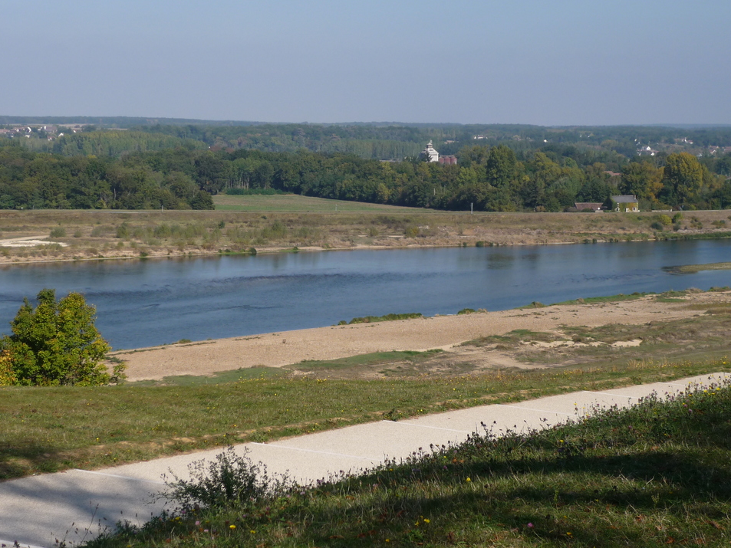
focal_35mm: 72
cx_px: 347
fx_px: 1521
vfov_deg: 20.4
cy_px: 275
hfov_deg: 27.0
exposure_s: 1/800
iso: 100
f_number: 3.9
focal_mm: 11.1
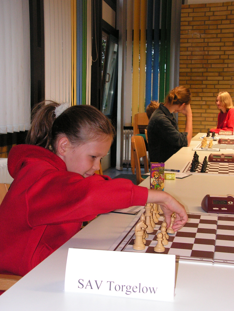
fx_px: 451
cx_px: 117
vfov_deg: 38.2
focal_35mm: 50
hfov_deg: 29.1
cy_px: 156
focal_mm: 8.4
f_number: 3.2
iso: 200
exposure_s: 1/40
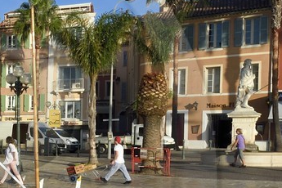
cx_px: -121
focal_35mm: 65
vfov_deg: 20.4
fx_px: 509
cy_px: 181
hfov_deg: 25.0
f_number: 16
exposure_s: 1/200
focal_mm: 14
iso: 200
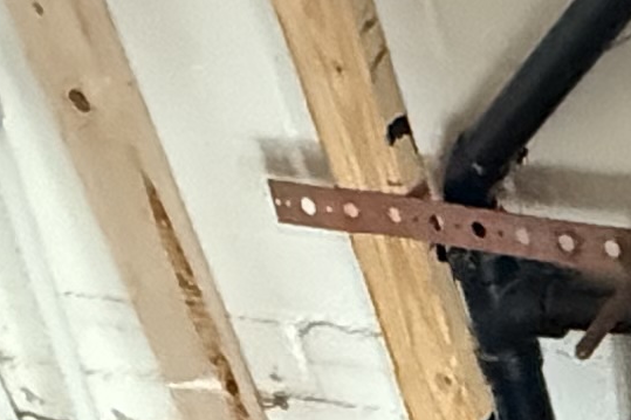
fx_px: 1910
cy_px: 927
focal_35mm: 109
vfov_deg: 11.0
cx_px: 1102
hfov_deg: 16.1
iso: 1250
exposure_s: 1/60
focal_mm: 2.22
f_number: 2.2
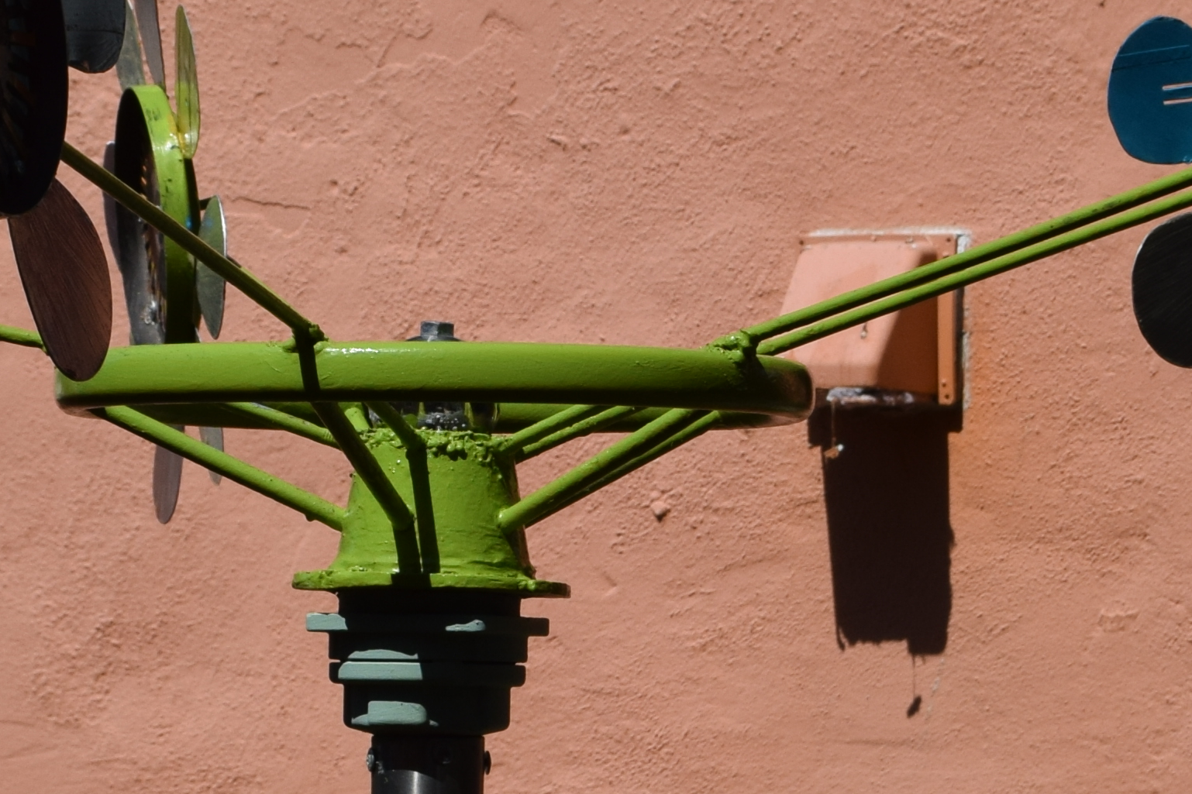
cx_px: 410
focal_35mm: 199
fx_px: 6588
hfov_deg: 10.3
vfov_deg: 6.9
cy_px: 359
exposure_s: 1/320
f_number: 9
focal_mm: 34
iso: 200
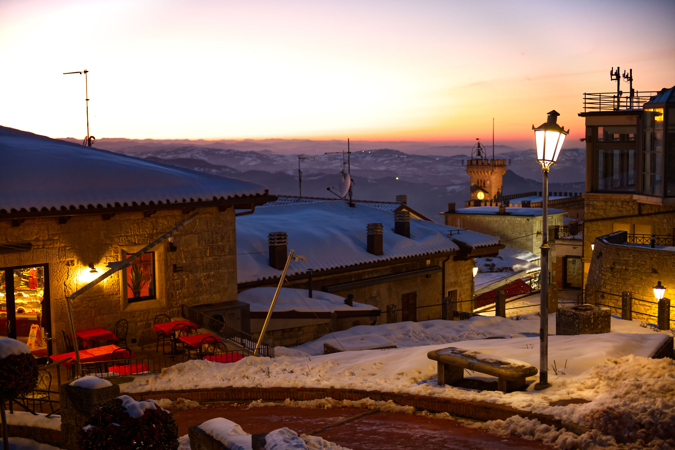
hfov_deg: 41.1
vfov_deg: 28.1
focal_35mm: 48
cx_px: 338
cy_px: 225
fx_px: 900
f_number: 2.8
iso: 2000
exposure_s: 1/50
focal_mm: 48
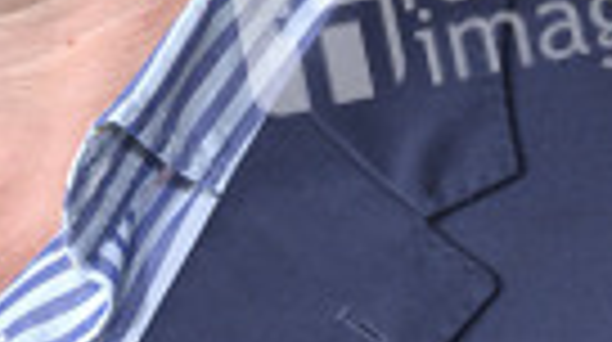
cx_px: 56
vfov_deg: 1.3
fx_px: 15003
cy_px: -216
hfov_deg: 2.3
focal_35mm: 926
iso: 400
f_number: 5.6
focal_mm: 300
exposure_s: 1/500
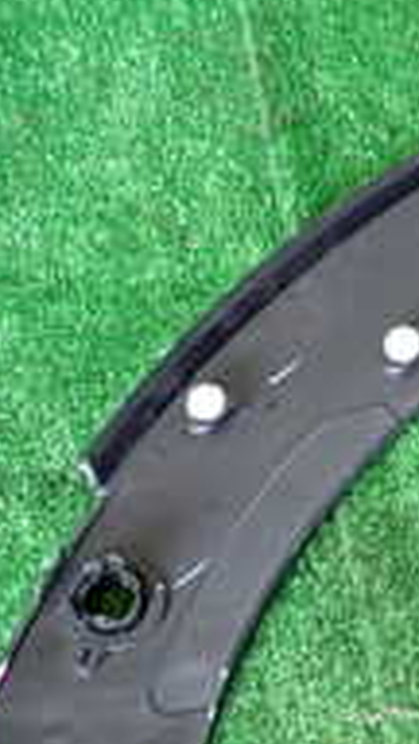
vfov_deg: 24.8
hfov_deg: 12.1
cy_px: 531
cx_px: 927
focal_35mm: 85
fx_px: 1679
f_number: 2
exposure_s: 1/50
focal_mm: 4.5
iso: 250
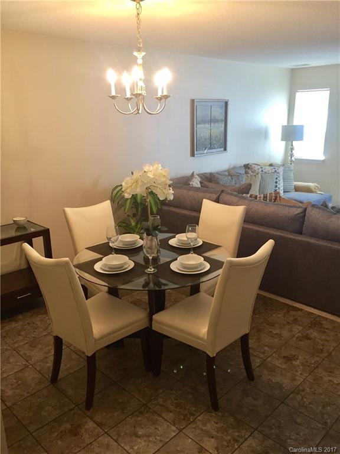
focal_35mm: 29
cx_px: 170
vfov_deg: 61.7
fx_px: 380
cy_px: 227
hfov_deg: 48.2
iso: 100
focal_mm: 4.15
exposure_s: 1/30
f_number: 2.2
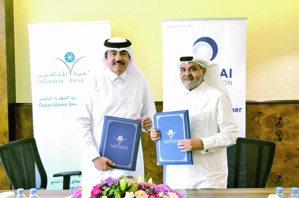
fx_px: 398
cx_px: 150
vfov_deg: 27.9
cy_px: 99
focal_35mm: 48
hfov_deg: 41.2
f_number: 4.8
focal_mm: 32
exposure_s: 1/60
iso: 720
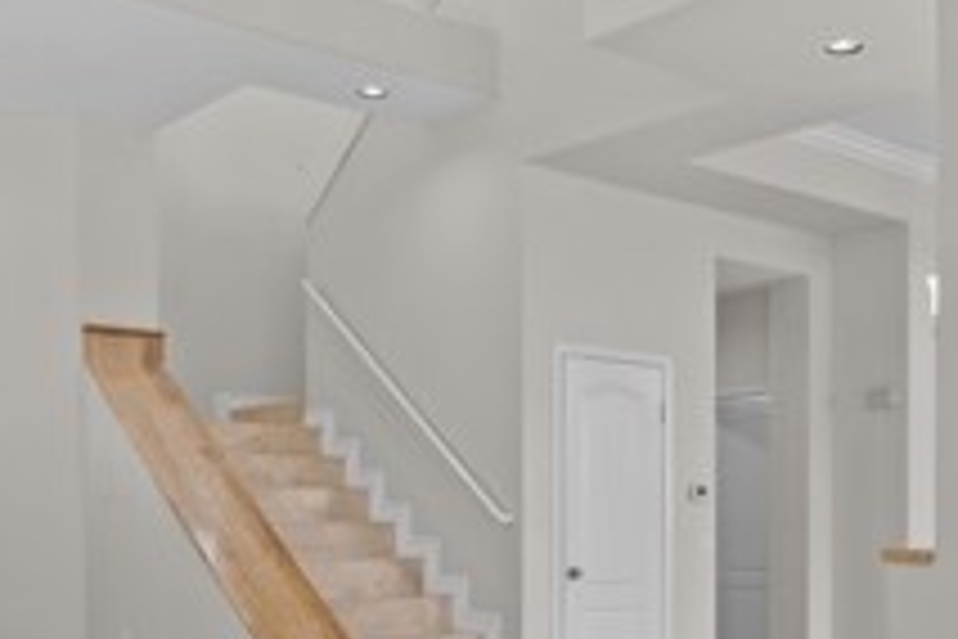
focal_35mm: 48
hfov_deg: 41.0
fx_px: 1277
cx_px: 549
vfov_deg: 27.5
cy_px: 520
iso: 320
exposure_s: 1/4
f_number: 9
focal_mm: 16
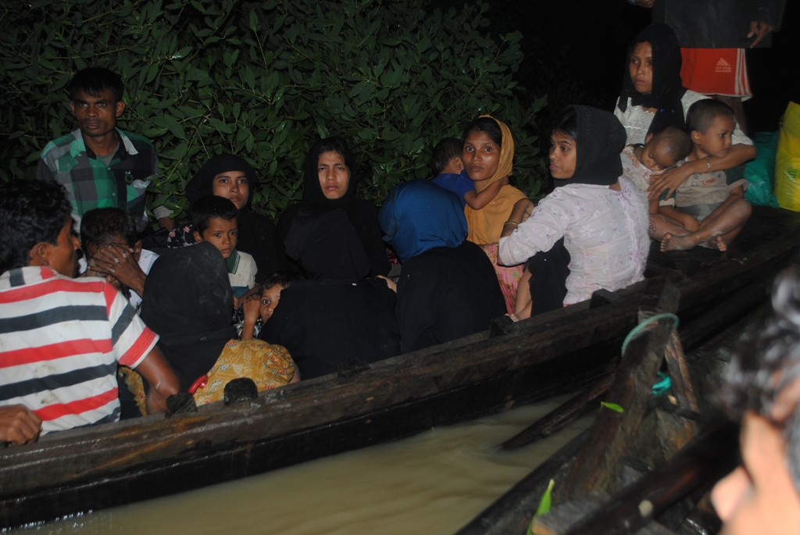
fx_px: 868
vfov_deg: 34.3
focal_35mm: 39
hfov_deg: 49.5
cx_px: 400
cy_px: 268
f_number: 4.2
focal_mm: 26
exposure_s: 1/60
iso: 200
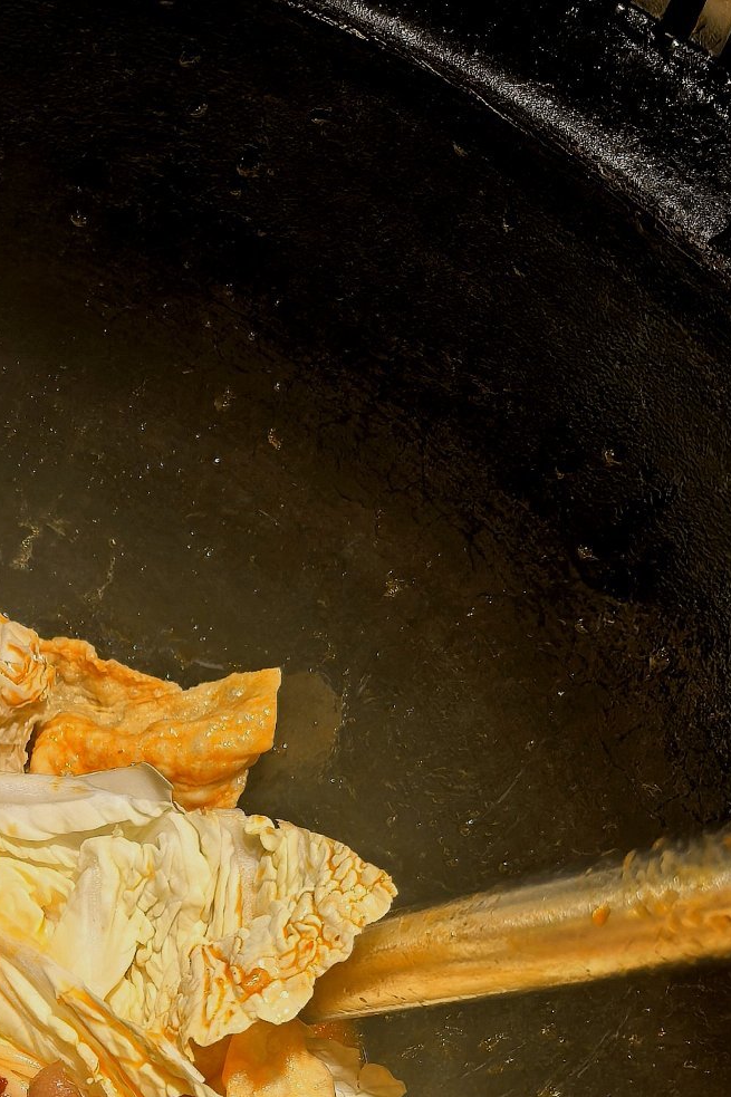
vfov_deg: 25.4
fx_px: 2376
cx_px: -336
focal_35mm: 78
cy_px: 916
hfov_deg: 16.1
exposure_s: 1/101
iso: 50
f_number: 2
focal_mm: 6.98
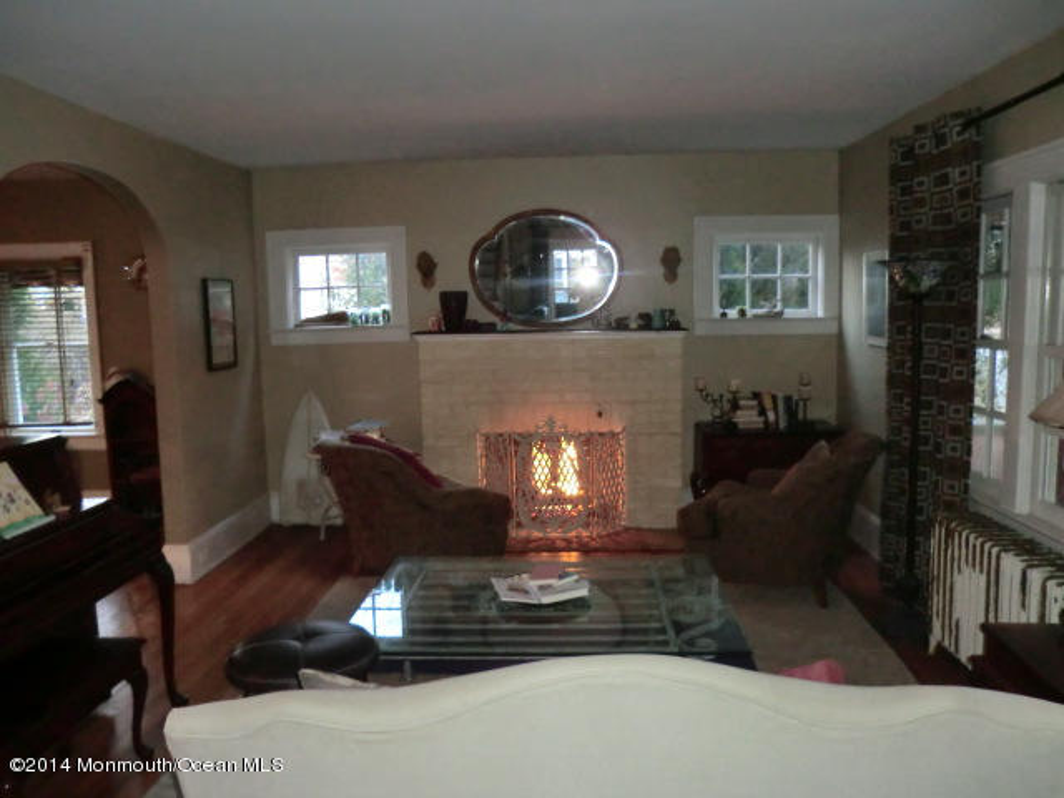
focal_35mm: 27
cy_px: 399
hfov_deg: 65.3
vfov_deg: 51.4
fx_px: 830
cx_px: 532
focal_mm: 4.9
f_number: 3.2
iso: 400
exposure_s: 1/8
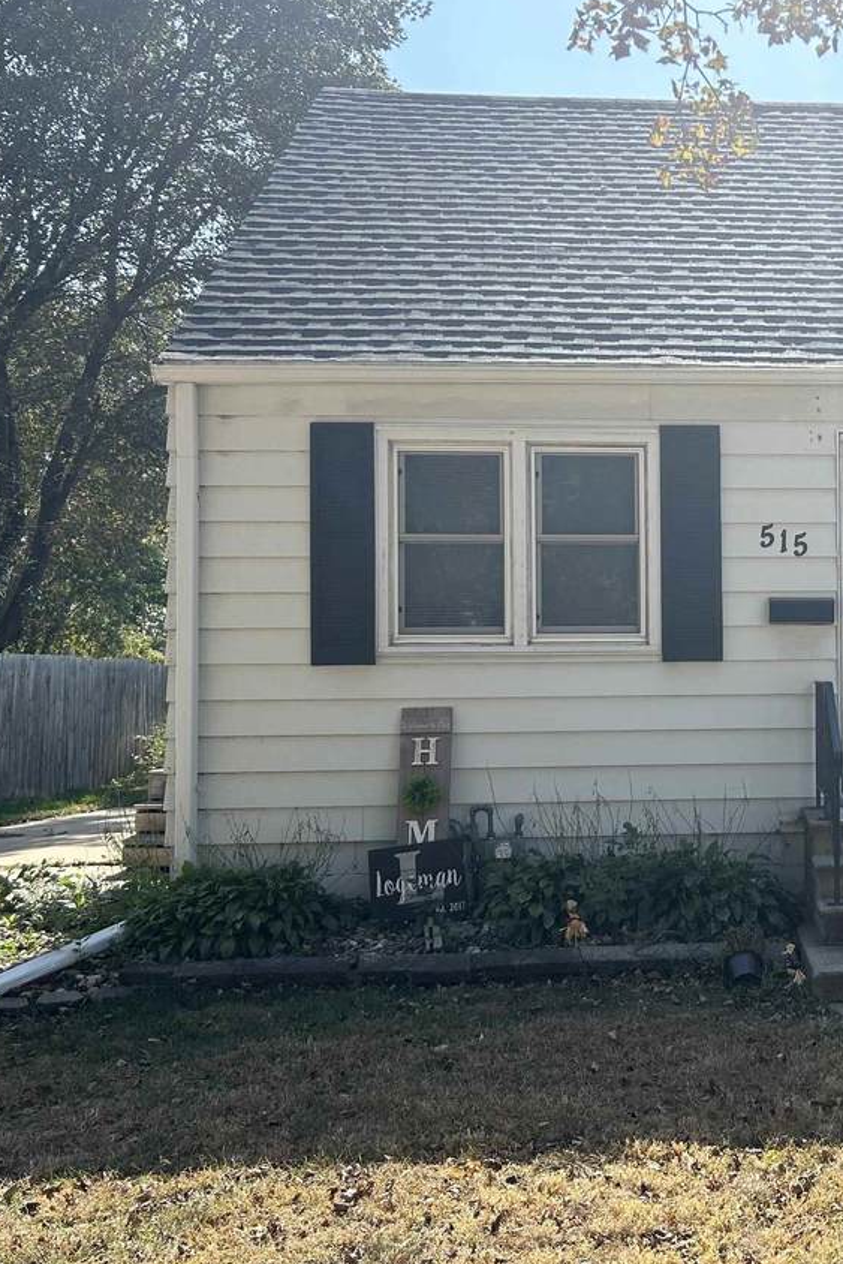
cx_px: 795
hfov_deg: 30.8
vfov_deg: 47.4
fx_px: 1439
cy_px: 628
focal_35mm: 41
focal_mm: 5.7
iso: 50
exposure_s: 1/2008
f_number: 1.5
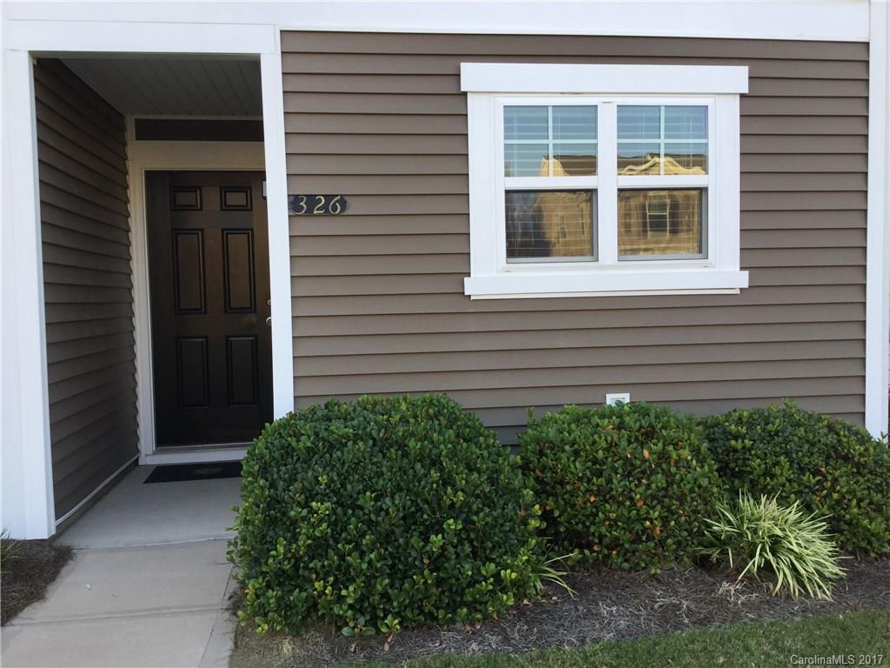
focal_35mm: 31
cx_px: 445
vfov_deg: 45.4
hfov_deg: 58.4
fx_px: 797
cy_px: 334
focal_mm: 3.3
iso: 25
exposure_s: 1/120
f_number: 2.4
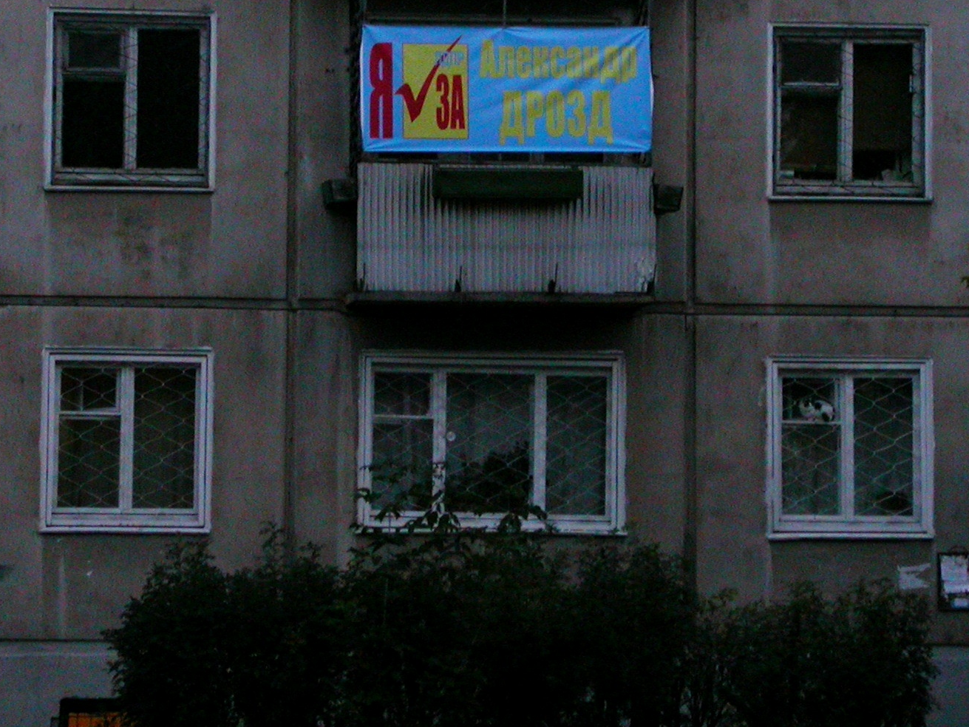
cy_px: 233
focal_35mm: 175
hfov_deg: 11.3
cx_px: 463
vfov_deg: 8.5
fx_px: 4898
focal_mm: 20.9
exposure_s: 1/60.3
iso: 200
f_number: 4
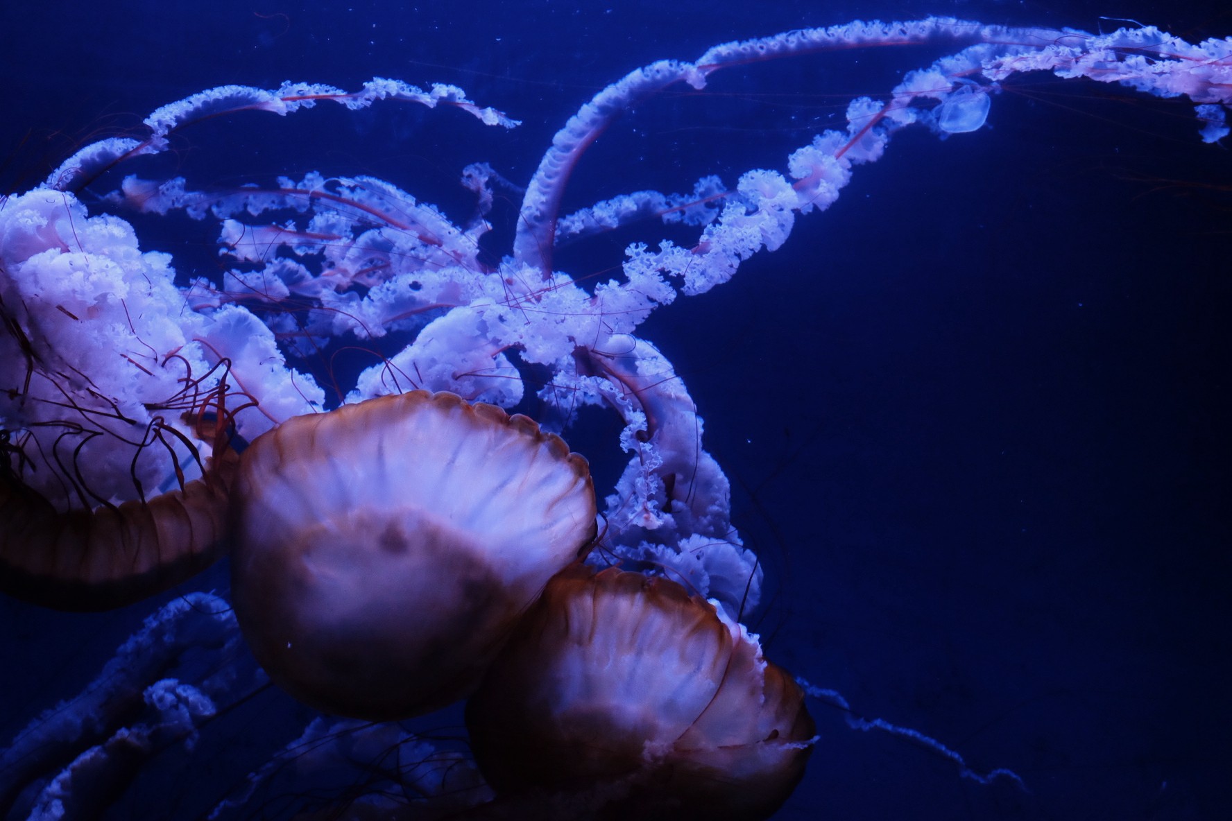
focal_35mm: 75
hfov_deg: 27.0
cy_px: 410
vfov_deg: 18.2
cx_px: 616
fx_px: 2566
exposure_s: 1/180
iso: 3200
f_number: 5.6
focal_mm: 50
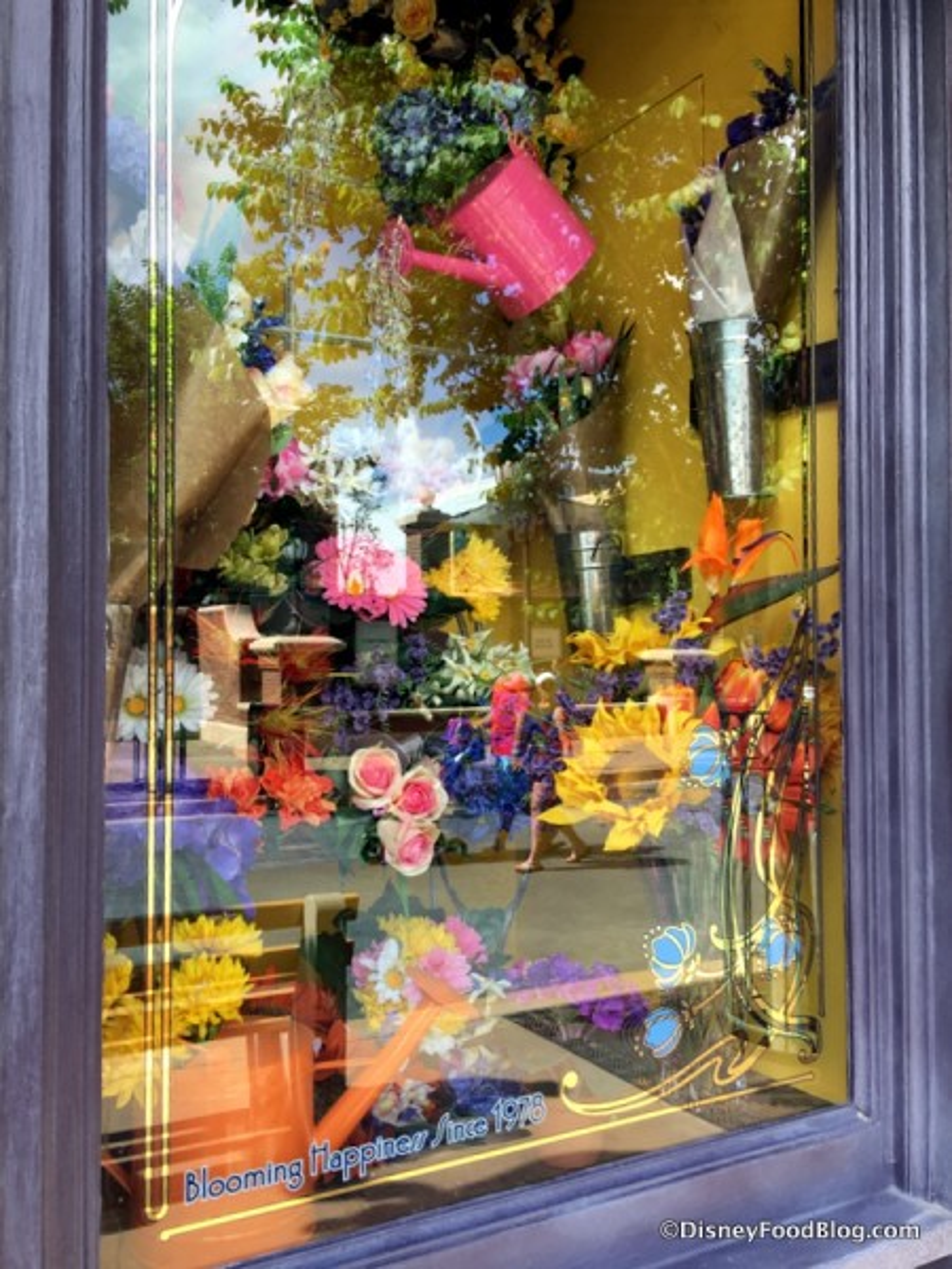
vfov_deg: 61.7
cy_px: 634
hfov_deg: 48.2
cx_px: 476
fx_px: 1063
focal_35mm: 29
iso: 25
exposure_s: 1/196
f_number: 2.2
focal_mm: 4.15
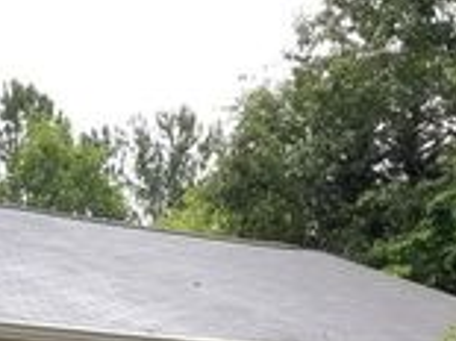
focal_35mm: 84
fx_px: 1106
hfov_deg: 22.9
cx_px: 74
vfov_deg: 16.2
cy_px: 498
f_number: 1.7
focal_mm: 4.3
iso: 80
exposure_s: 1/50
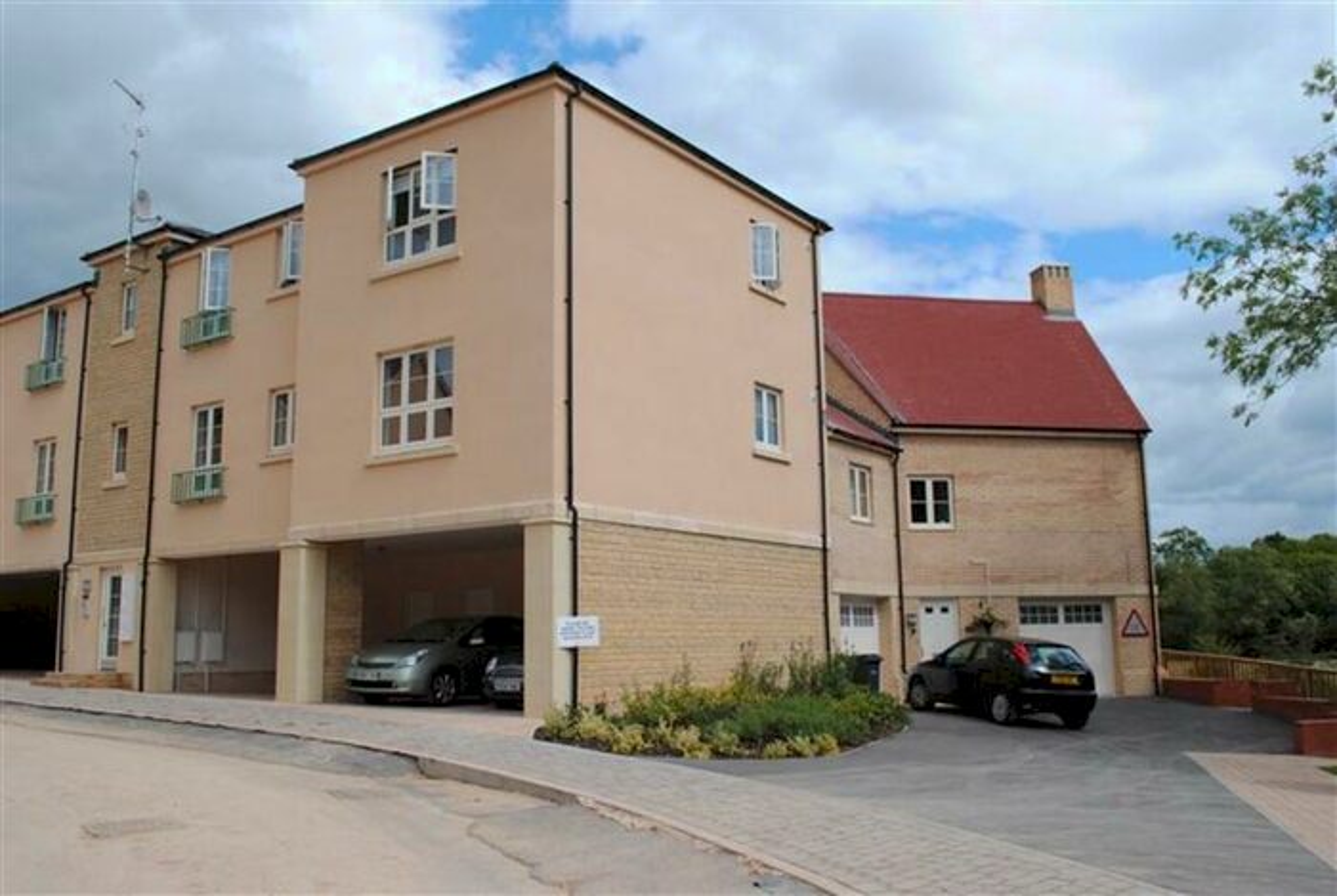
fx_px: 1227
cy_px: 448
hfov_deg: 57.2
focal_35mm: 33
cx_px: 668
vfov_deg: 40.1
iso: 100
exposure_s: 1/250
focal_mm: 22
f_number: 8
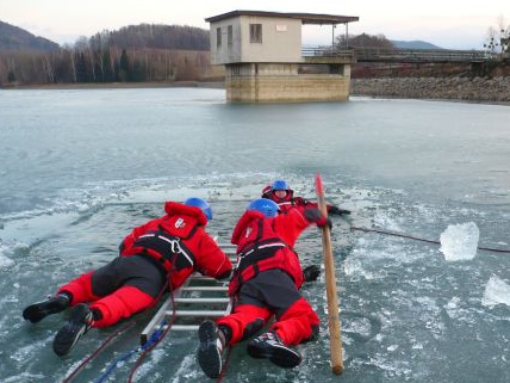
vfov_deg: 32.1
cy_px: 224
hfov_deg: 42.0
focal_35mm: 45
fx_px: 663
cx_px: 292
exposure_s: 1/40
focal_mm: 5.8
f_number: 2.8
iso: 100
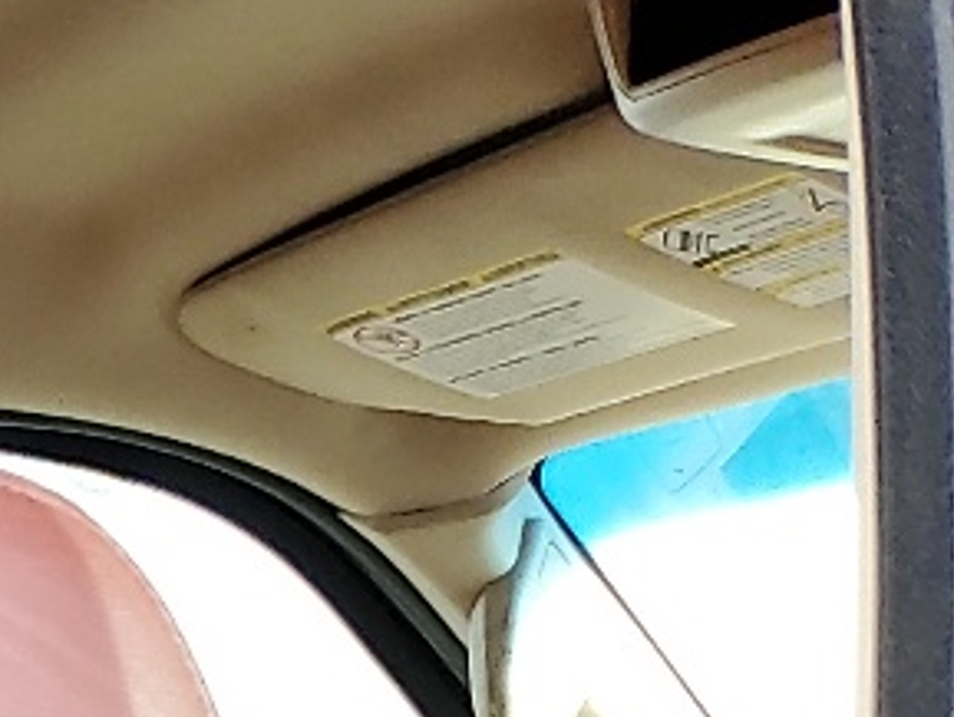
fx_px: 3970
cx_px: -1624
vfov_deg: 9.1
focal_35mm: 144
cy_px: 1840
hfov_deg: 10.8
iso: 68
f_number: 1.5
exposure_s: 1/120
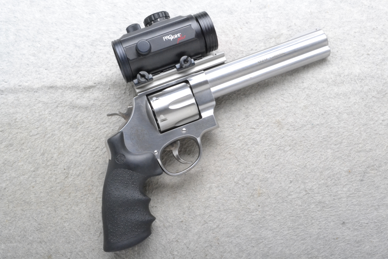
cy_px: 130
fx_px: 517
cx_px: 194
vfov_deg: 28.1
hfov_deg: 41.1
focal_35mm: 48
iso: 3200
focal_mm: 32
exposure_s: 1/160
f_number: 20
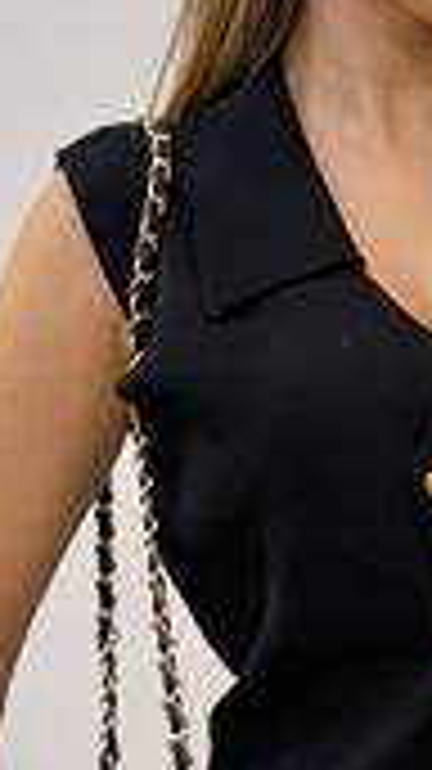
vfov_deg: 15.7
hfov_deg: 8.8
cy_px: 340
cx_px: 464
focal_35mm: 137
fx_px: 2794
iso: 100
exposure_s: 1/100
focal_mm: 6
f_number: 2
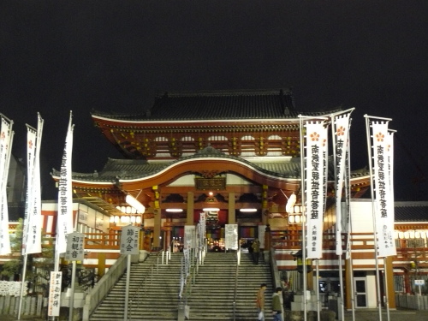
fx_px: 445
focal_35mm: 36
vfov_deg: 39.7
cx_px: 214
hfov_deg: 51.4
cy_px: 160
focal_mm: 6
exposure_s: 1/13
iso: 400
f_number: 2.8
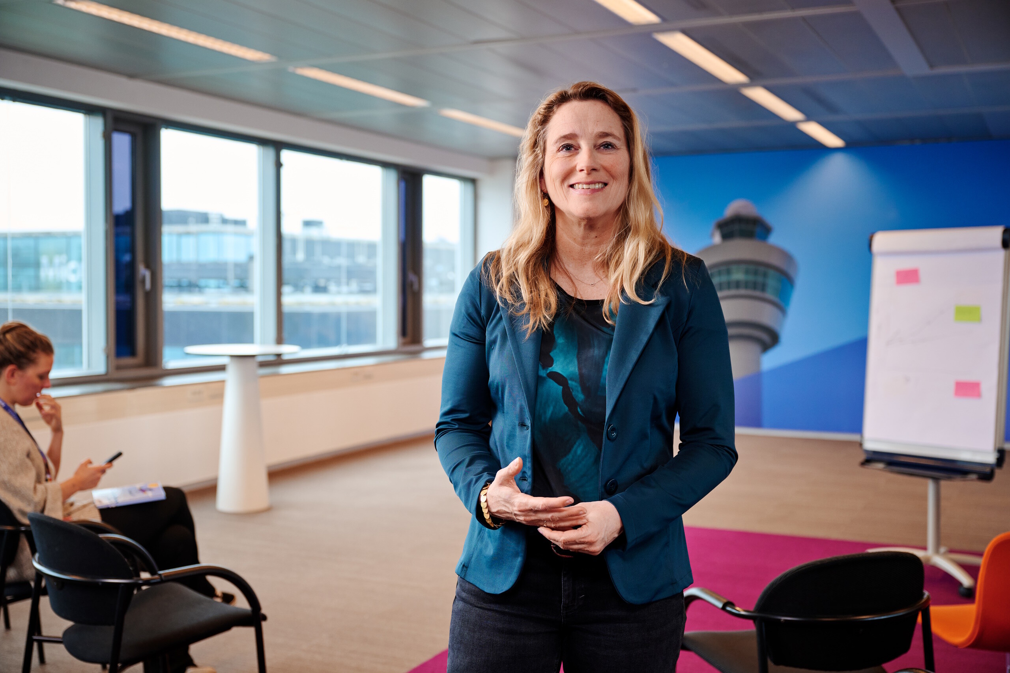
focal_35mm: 41
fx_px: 1150
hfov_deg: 47.4
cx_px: 505
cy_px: 336
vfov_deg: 32.6
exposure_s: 1/125
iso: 500
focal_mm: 41
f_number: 3.2
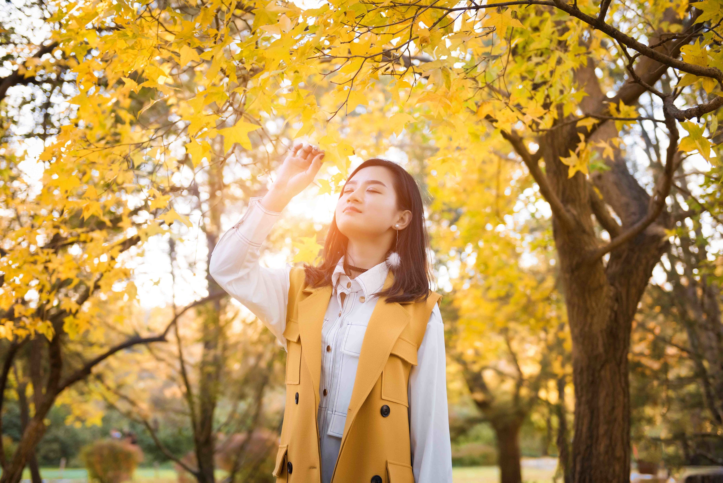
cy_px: 242
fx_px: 964
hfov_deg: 41.1
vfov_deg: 28.1
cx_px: 362
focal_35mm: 48
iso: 500
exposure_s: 1/200
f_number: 2.8
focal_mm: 48
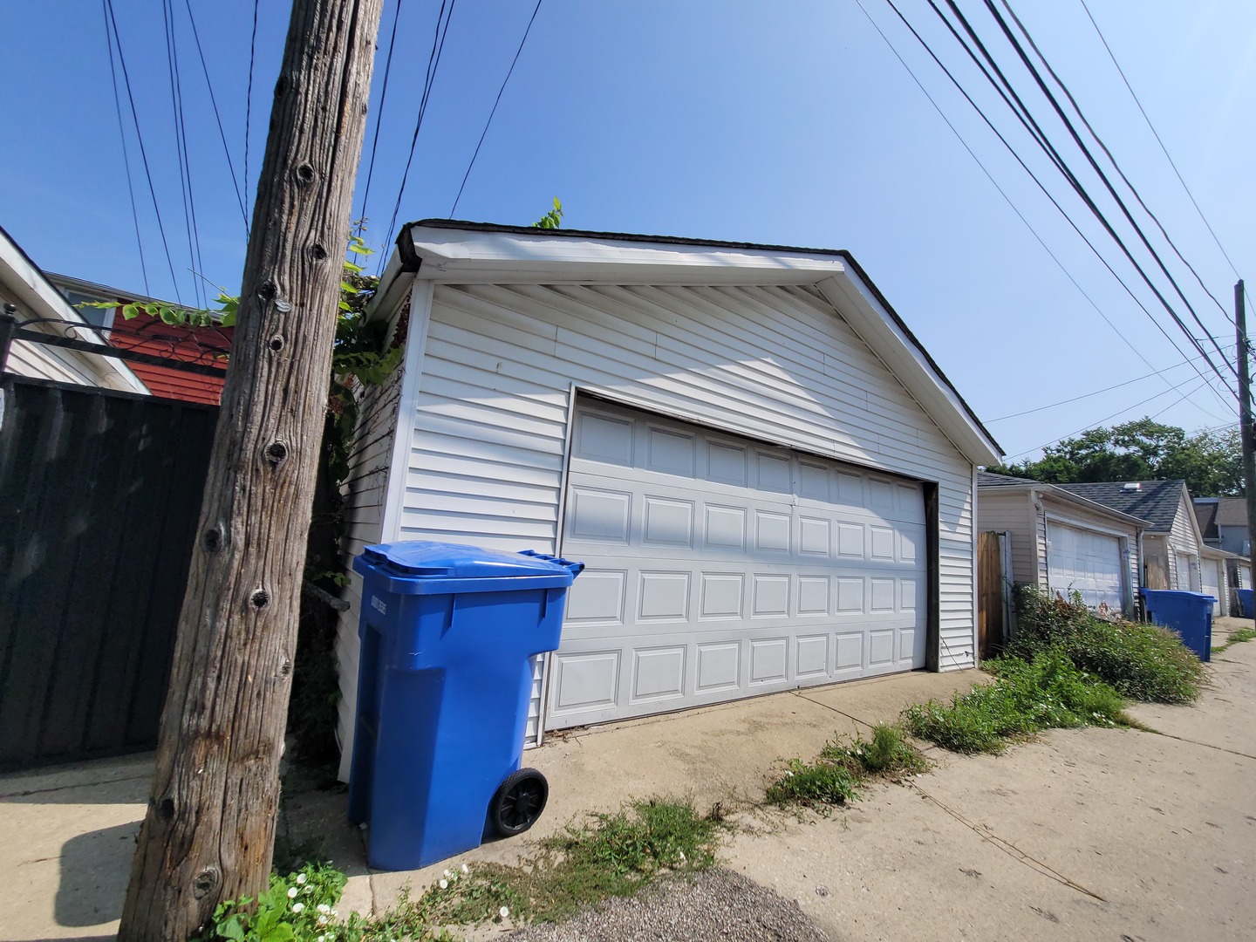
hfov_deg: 106.2
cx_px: 628
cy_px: 471
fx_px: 472
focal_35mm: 13
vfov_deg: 89.9
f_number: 2.2
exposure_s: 1/2775
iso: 50
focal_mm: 2.2
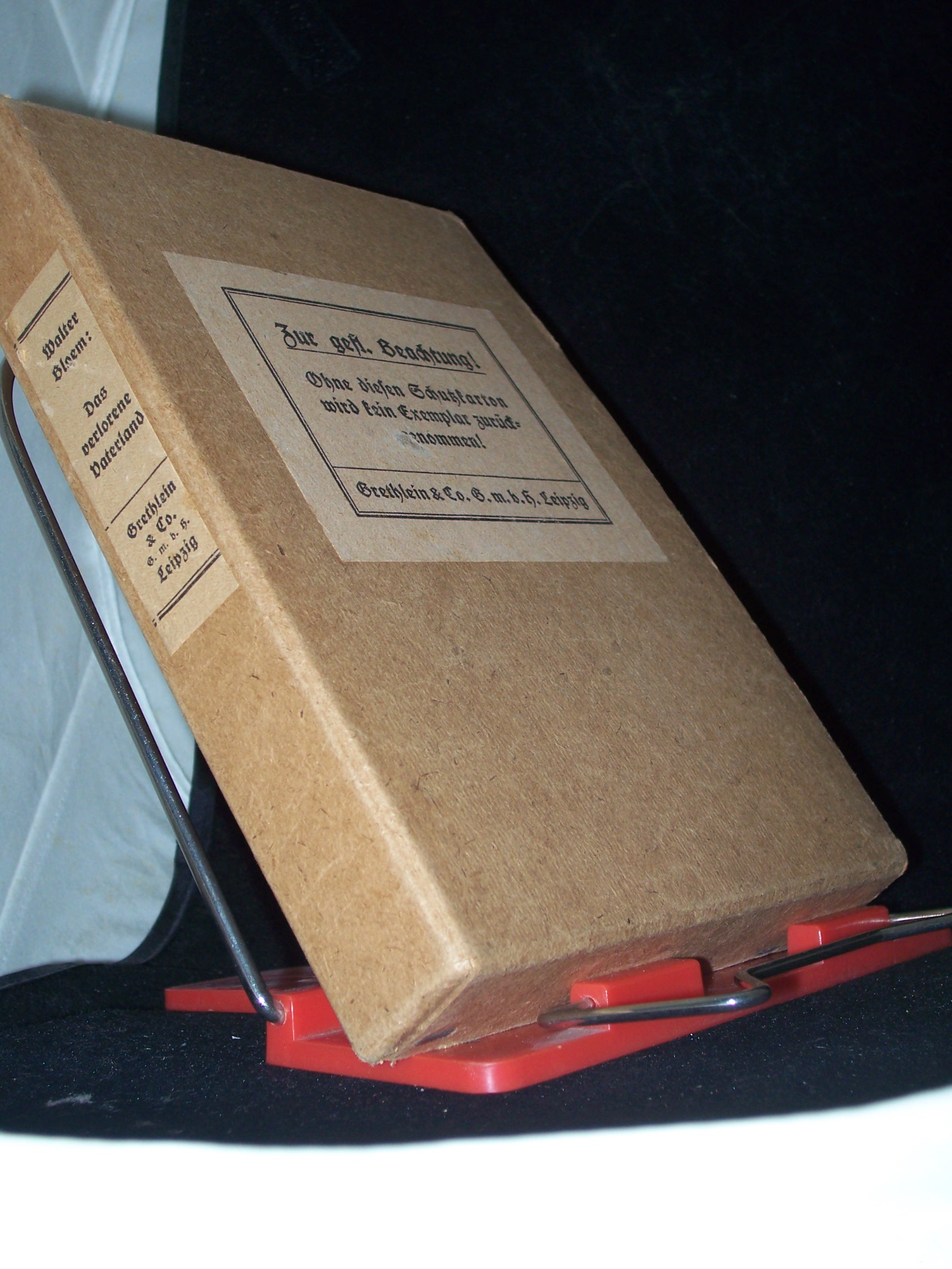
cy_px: 634
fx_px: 1943
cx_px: 476
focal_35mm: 53
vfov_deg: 36.2
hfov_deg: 27.5
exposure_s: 1/80
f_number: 3.2
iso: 80
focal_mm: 8.7
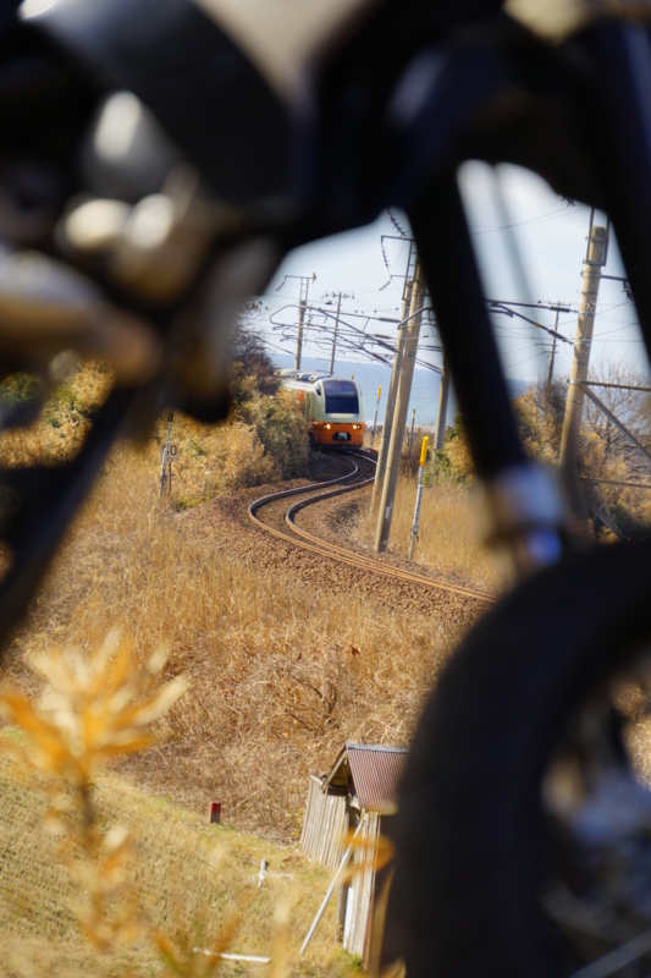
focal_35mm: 210
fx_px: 5698
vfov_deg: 9.8
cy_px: 489
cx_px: 326
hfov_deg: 6.5
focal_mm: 140
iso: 100
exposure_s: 1/250
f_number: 6.7
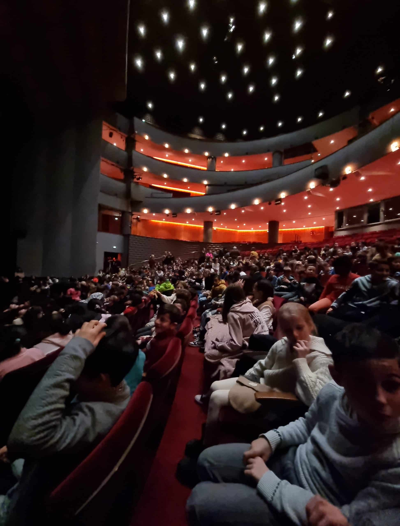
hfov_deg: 90.4
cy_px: 263
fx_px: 199
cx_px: 200
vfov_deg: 105.9
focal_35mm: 13
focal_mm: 2.2
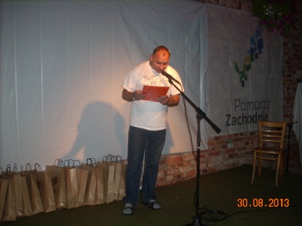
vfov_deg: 38.7
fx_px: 323
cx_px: 151
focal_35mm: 37
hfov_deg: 50.1
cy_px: 113
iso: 200
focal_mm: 6.2
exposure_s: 1/60
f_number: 2.8
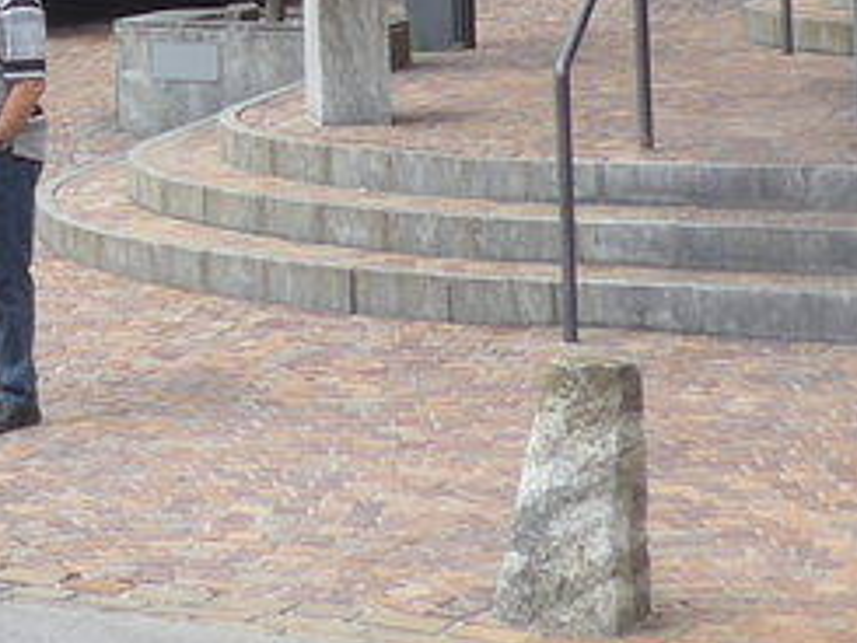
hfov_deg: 11.9
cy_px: -535
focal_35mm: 142
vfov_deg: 9.9
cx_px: -1042
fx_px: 3517
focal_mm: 6
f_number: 2.8
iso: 80
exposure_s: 1/320
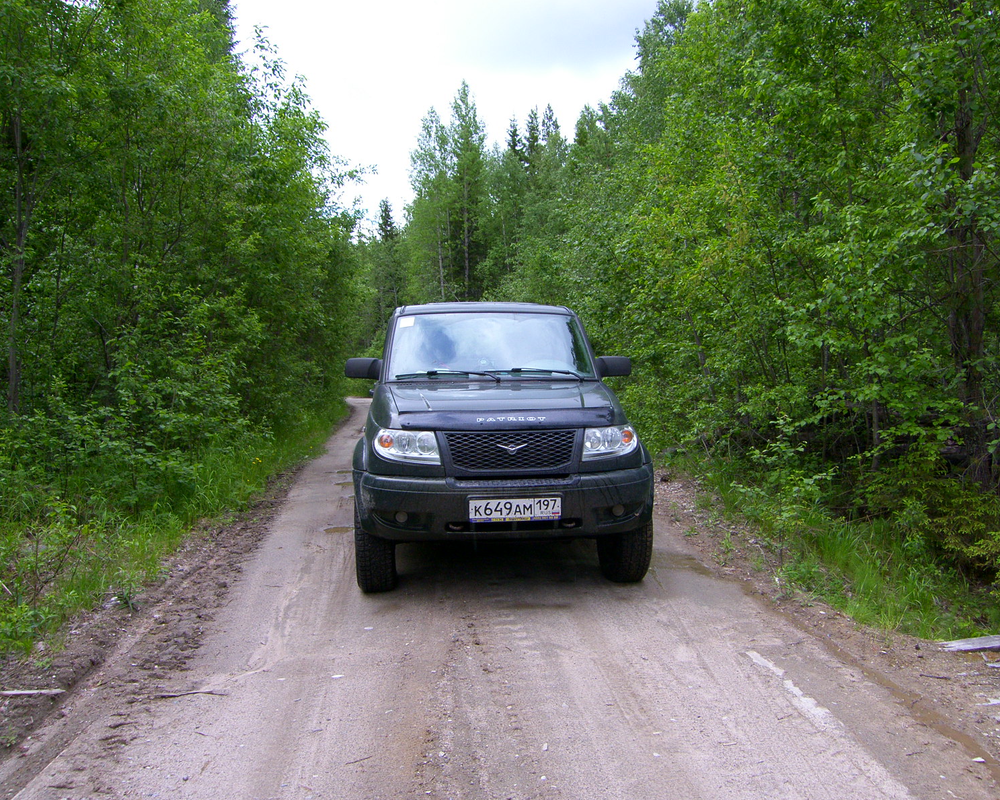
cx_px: 520
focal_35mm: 30
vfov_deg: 48.5
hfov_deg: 58.8
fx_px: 888
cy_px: 398
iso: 100
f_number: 5.6
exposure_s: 1/160
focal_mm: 7.4
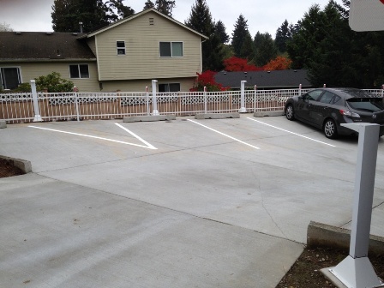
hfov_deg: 55.4
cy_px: 144
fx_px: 366
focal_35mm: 33
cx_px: 192
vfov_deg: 42.9
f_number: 2.4
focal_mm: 4.12
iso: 50
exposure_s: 1/308
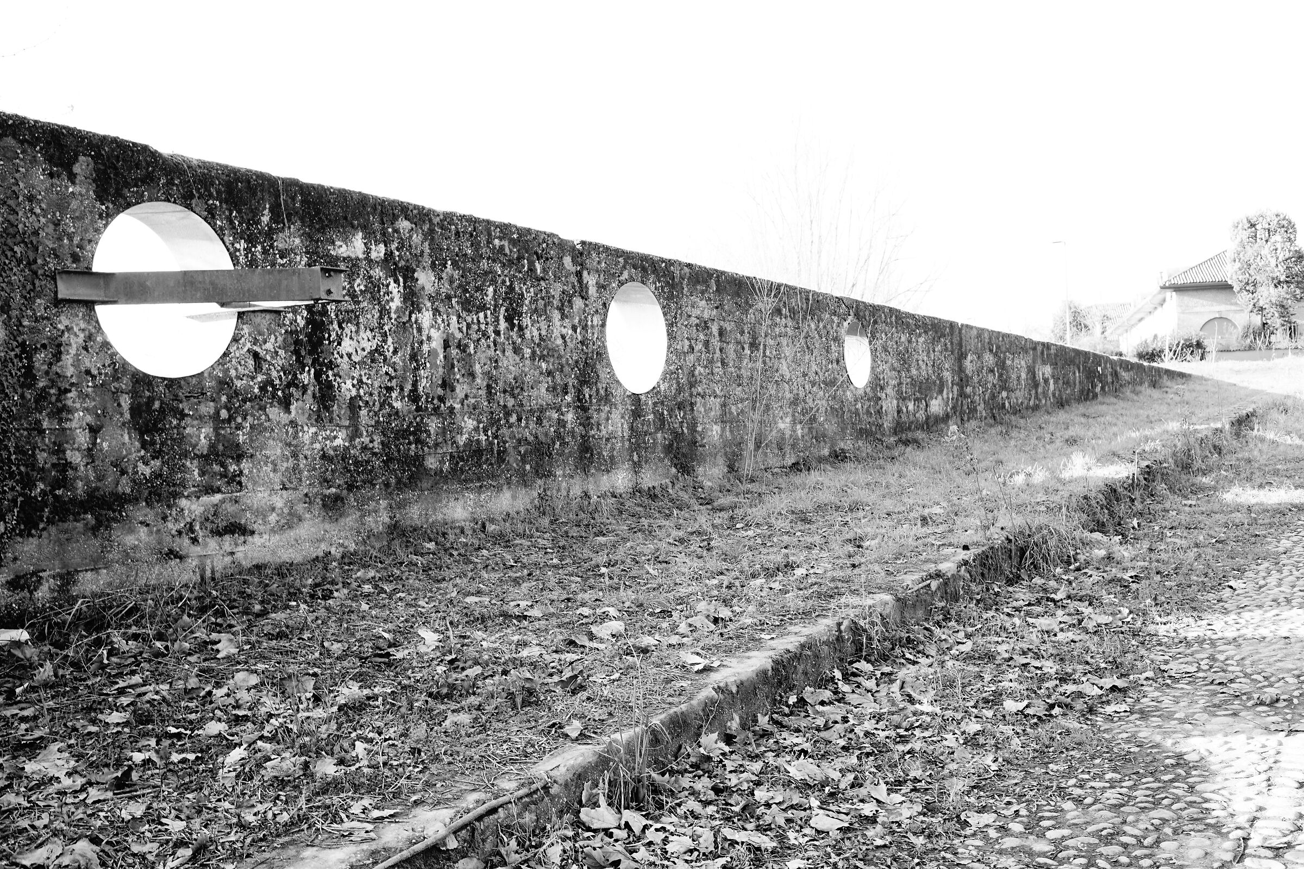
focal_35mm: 35
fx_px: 1268
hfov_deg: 54.4
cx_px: 652
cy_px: 434
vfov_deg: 37.9
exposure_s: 1/20
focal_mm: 35
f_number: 9
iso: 250
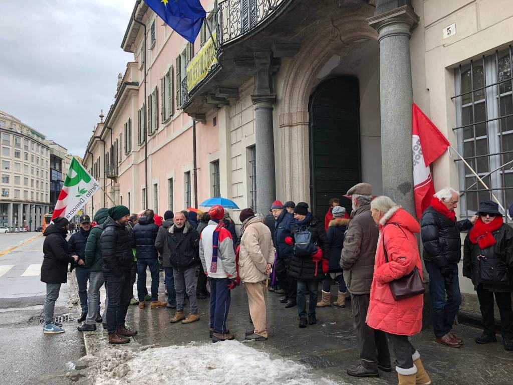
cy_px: 192
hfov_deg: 63.4
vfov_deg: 49.7
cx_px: 256
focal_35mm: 28
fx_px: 415
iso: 20
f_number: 1.8
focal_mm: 3.99
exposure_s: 1/148
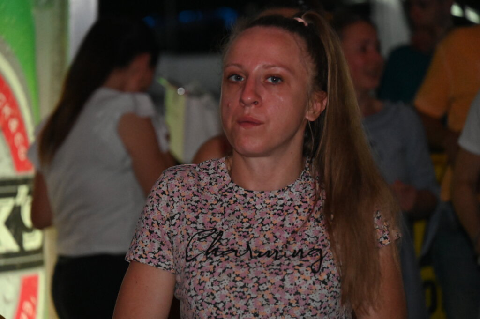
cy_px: 160
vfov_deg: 6.9
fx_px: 2664
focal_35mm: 200
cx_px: 240
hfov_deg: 10.3
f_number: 6.3
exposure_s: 1/200
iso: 12800
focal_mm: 200
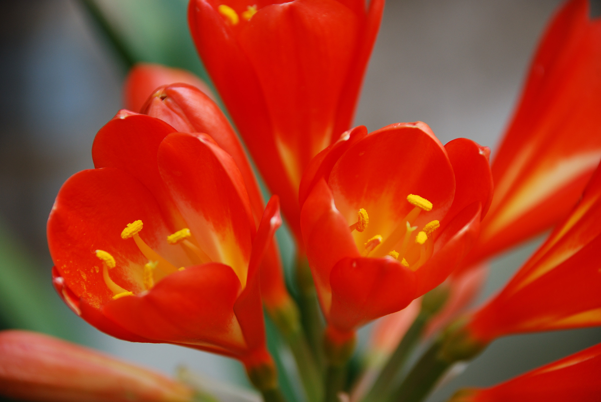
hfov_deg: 10.1
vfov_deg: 6.8
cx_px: 300
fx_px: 3384
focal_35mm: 202
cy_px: 201
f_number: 6.3
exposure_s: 1/125
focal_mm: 135
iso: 200
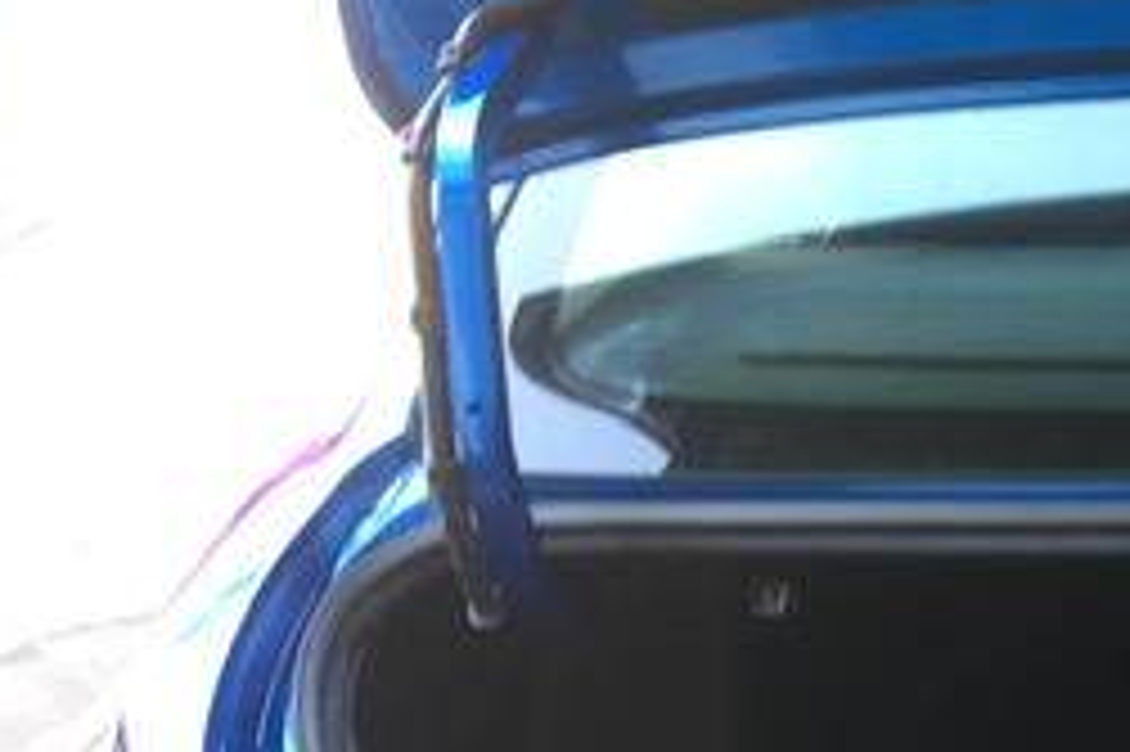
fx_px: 2415
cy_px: 973
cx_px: 1387
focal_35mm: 77
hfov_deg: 23.8
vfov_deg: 16.7
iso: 32
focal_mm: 4.15
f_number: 2.2
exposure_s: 1/60
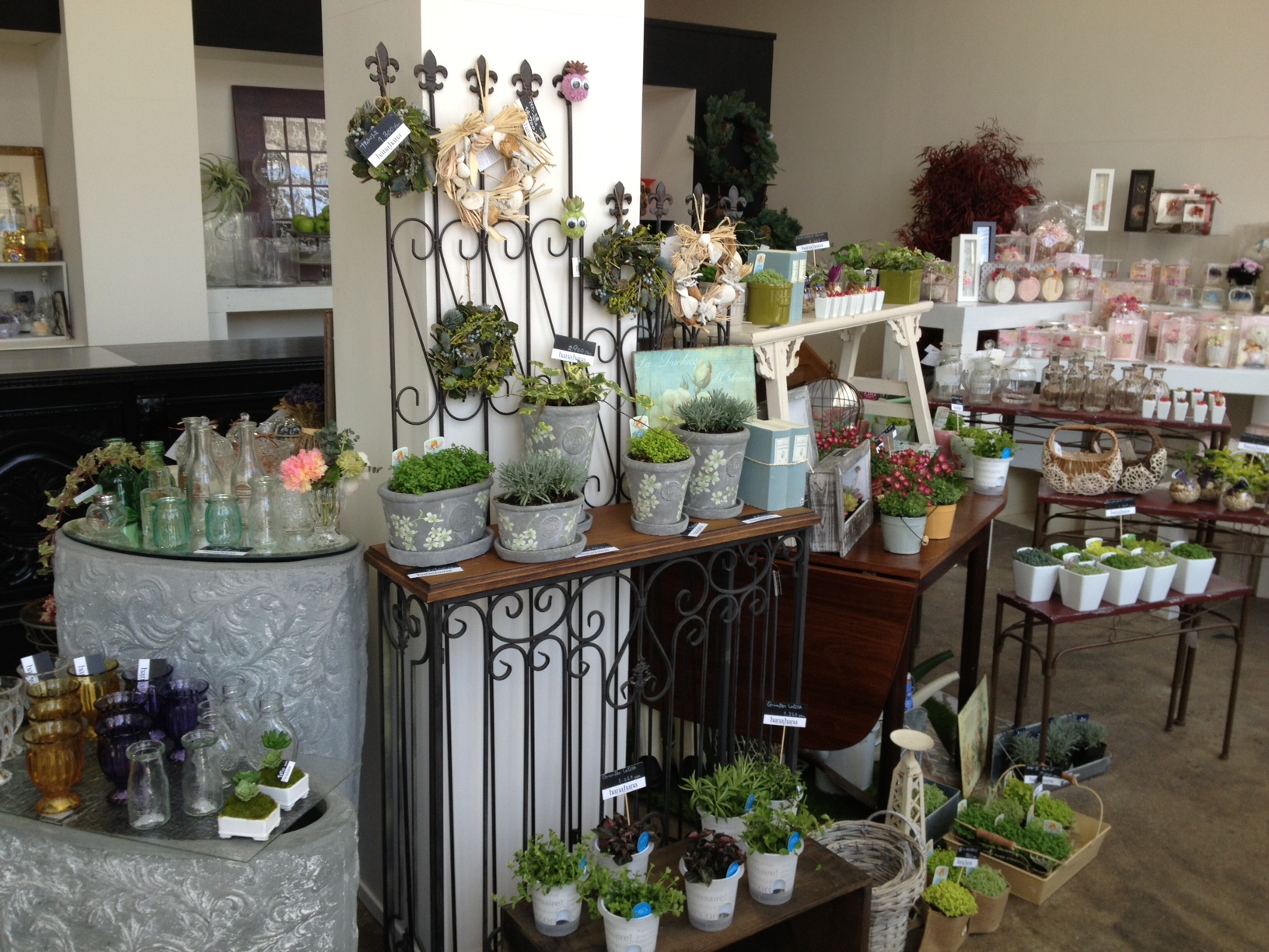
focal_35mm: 35
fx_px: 1283
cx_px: 634
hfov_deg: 52.6
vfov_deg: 40.7
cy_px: 476
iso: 50
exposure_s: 1/140
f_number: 2.4
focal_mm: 4.28
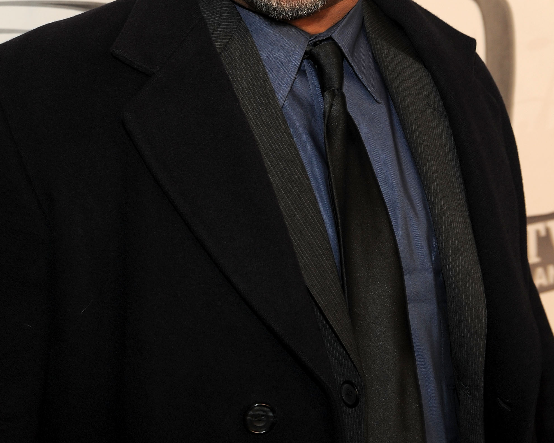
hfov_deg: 25.7
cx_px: 279
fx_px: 1213
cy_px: 66
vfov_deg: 20.4
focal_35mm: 74
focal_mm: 52
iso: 500
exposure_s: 1/80
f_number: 6.3
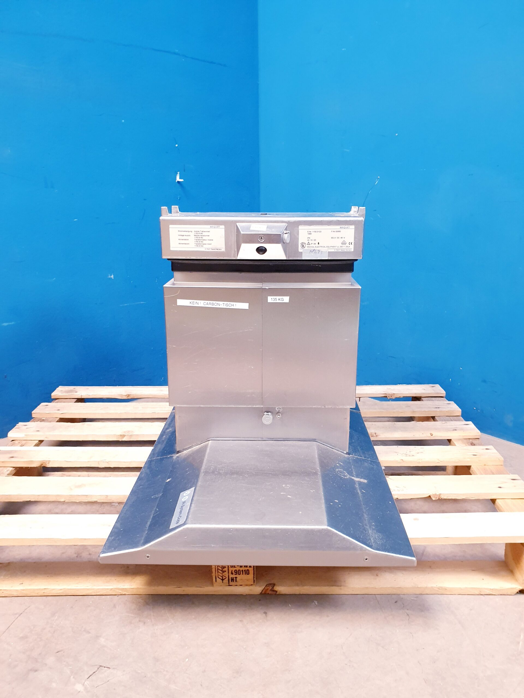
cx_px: 262
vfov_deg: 67.3
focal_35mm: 26
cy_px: 349
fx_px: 525
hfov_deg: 53.1
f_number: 2.4
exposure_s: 1/33
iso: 320
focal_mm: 4.3
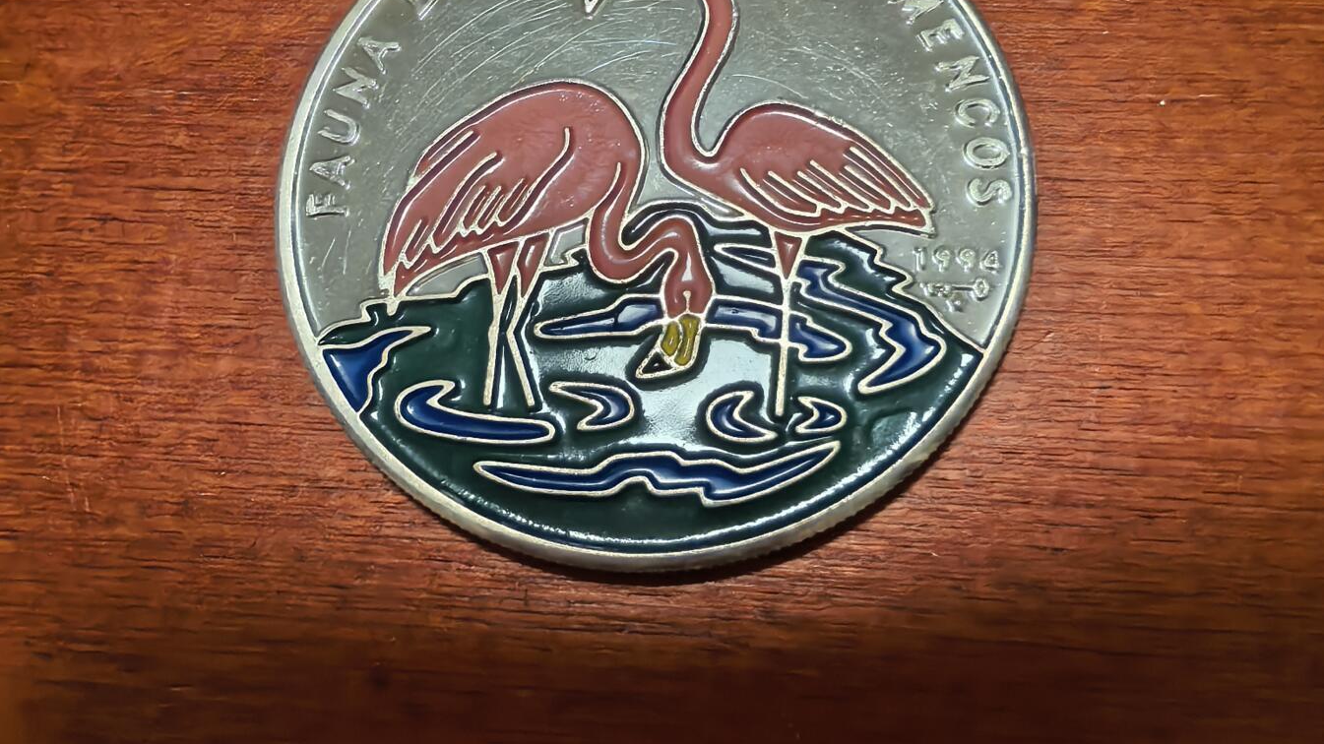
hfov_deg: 56.6
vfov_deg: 33.7
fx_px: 1229
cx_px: 663
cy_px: 324
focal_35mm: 35
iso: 250
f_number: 2.2
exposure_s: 1/33.3
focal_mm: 1.68
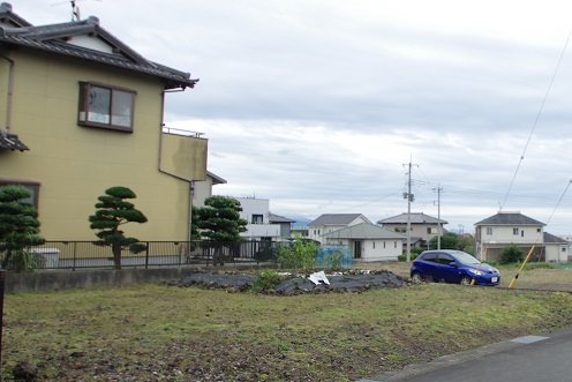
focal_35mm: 39
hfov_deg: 46.0
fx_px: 620
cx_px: 487
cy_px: 190
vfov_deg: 34.2
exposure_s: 1/200
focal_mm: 13.75
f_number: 7.1
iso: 100
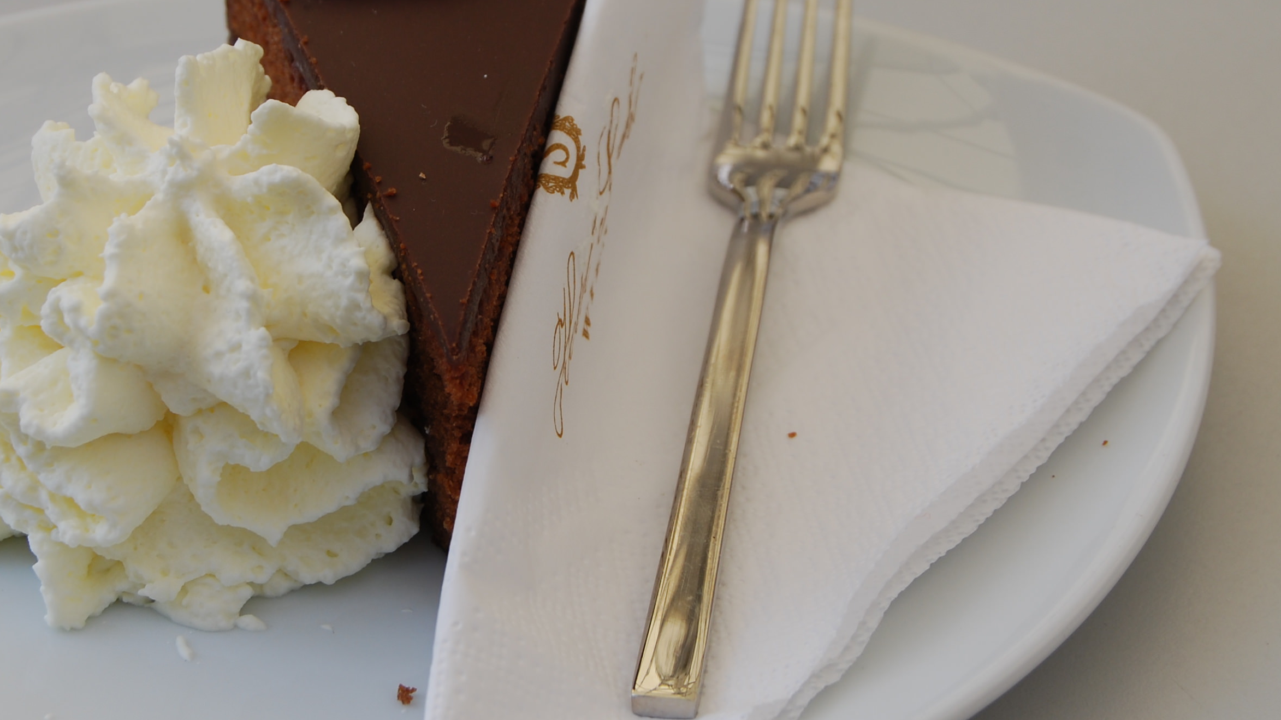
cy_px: 283
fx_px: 3969
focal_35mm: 117
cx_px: 462
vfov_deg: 10.4
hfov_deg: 18.3
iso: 100
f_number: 8
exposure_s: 1/125
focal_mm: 45
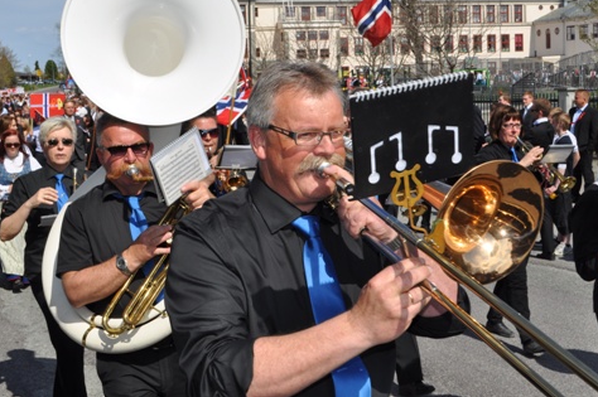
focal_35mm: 50
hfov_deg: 39.9
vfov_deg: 27.1
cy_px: 172
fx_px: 823
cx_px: 318
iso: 200
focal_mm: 29
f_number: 16
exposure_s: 1/200
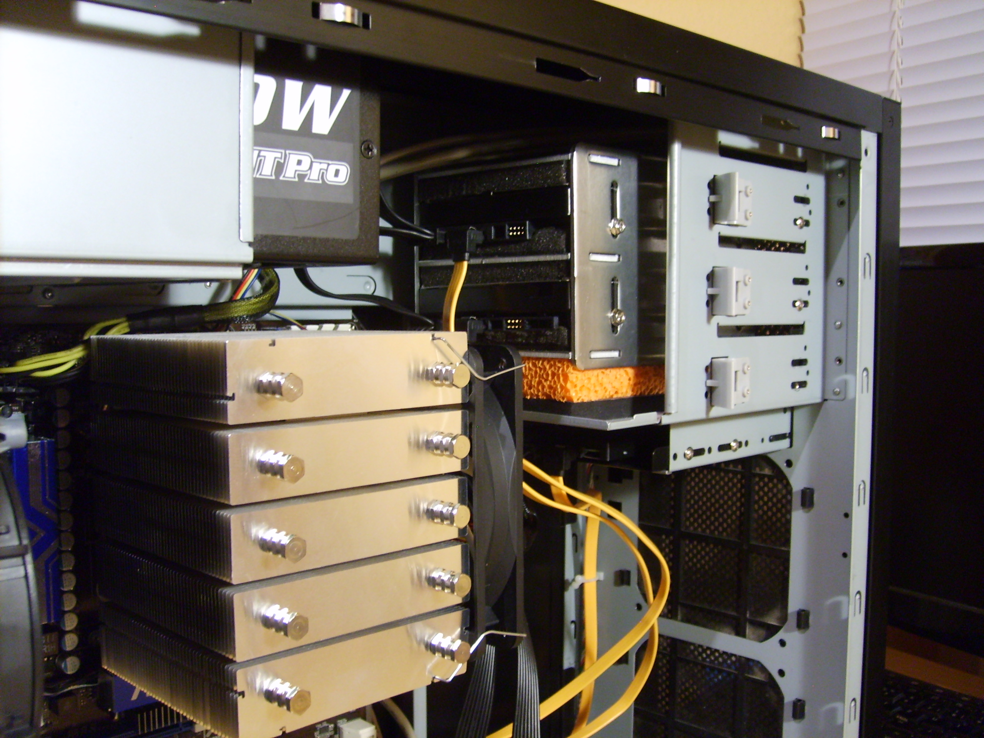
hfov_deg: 52.6
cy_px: 369
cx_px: 492
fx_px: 995
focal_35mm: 35
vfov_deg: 40.7
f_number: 2.8
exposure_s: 1/6
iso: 140
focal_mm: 5.8
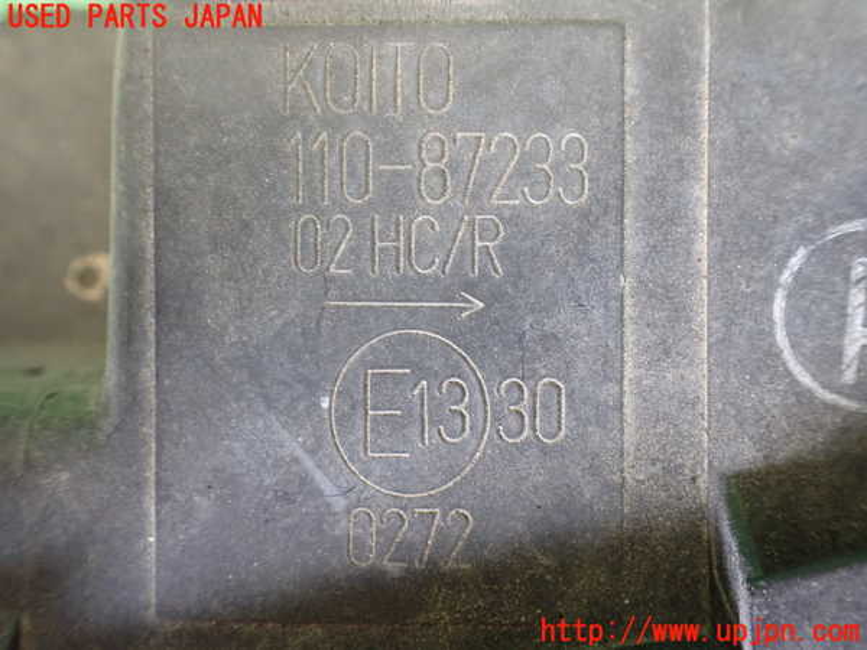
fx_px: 751
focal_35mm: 30
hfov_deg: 60.0
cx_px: 434
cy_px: 325
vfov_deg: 46.8
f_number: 2.3
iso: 800
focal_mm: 5.4
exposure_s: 1/40
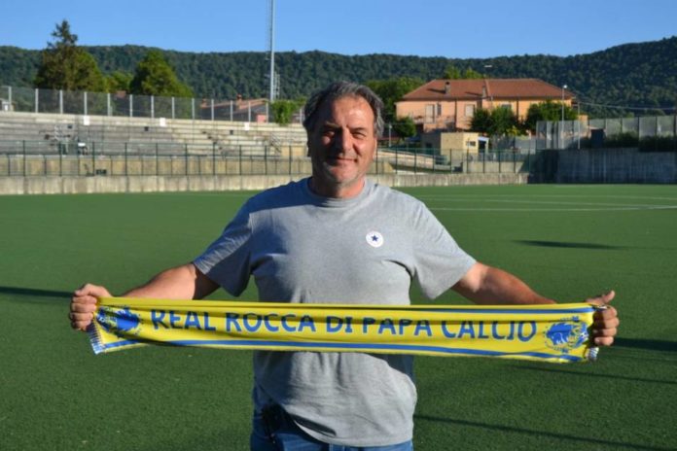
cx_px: 338
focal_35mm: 52
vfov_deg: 25.8
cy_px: 226
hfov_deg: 37.9
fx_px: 987
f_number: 6.3
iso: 400
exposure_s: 1/1600
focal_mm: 35
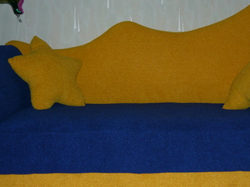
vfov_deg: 27.0
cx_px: 152
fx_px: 390
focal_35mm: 54
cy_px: 85
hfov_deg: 35.4
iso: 100
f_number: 2.8
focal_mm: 5.5
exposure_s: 1/30
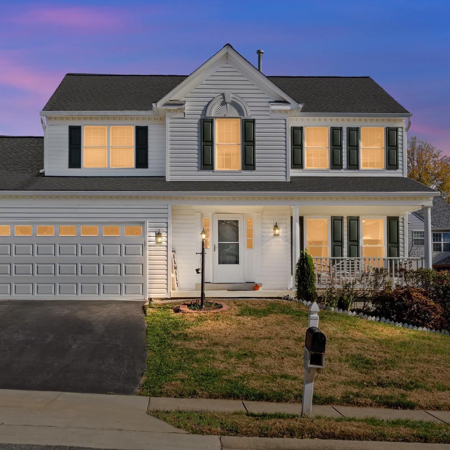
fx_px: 638
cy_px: 244
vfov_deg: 38.8
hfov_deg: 38.8
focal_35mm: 43
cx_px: 203
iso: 100
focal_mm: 19.5
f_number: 9
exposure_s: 1/125
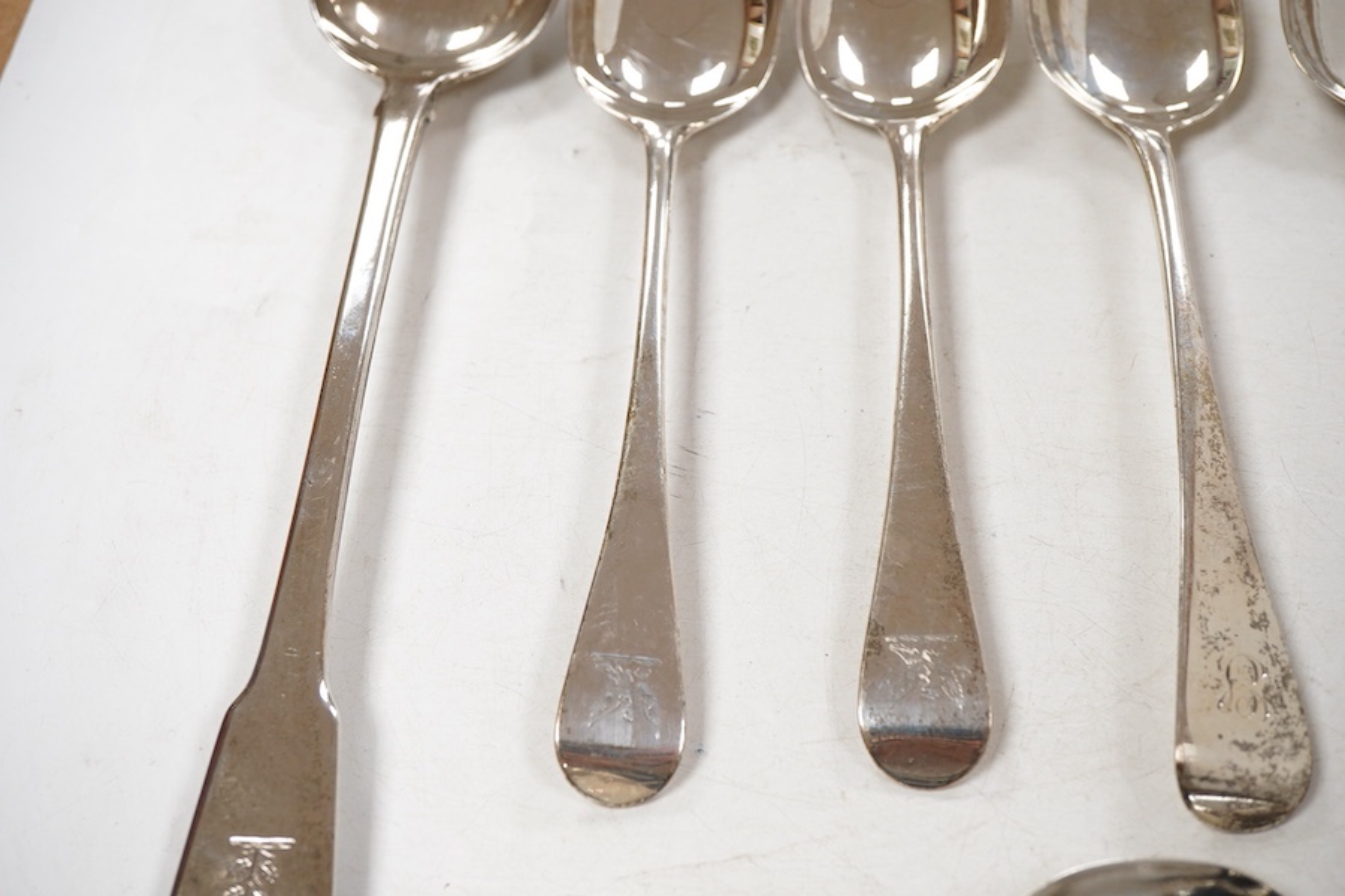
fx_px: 1681
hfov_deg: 43.6
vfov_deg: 29.9
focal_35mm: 45
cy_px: 448
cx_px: 672
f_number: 8
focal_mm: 30
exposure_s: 1/125
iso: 1250
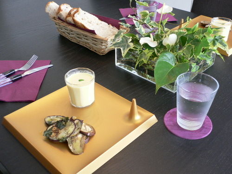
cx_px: 116
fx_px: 275
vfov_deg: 35.1
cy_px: 87
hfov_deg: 45.8
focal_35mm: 41
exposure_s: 1/20
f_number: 3.1
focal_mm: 6.8
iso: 100
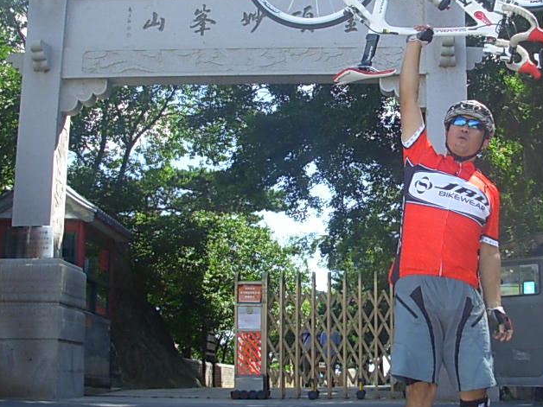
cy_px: 184
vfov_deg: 23.6
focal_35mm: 62
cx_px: 386
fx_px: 973
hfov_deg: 30.8
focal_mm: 6.3
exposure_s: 1/332
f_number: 2.9
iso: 50
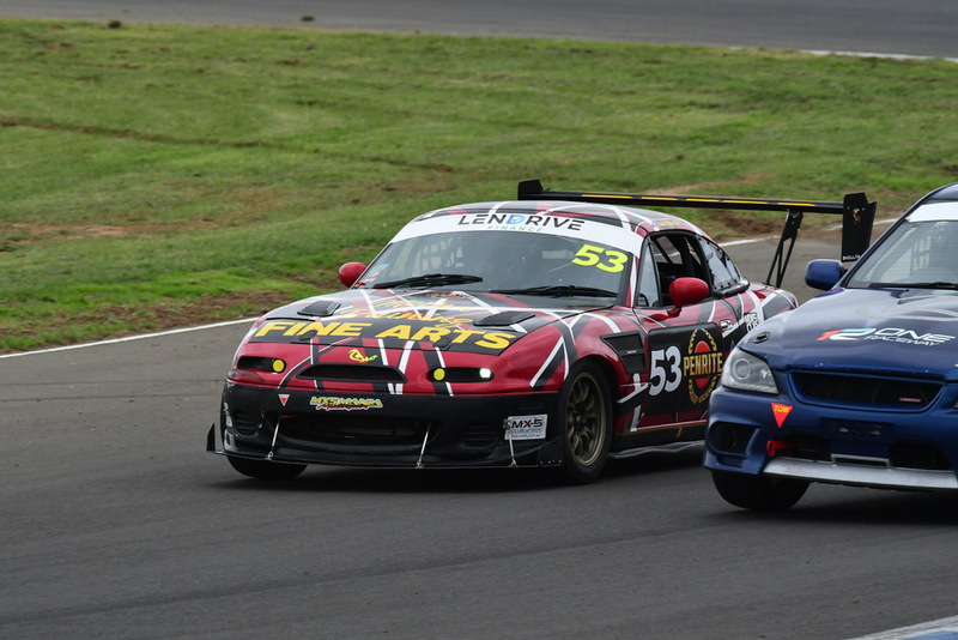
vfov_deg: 2.2
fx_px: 16371
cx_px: 479
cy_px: 320
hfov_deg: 3.4
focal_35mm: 615
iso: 800
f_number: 11
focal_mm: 410
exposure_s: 1/640
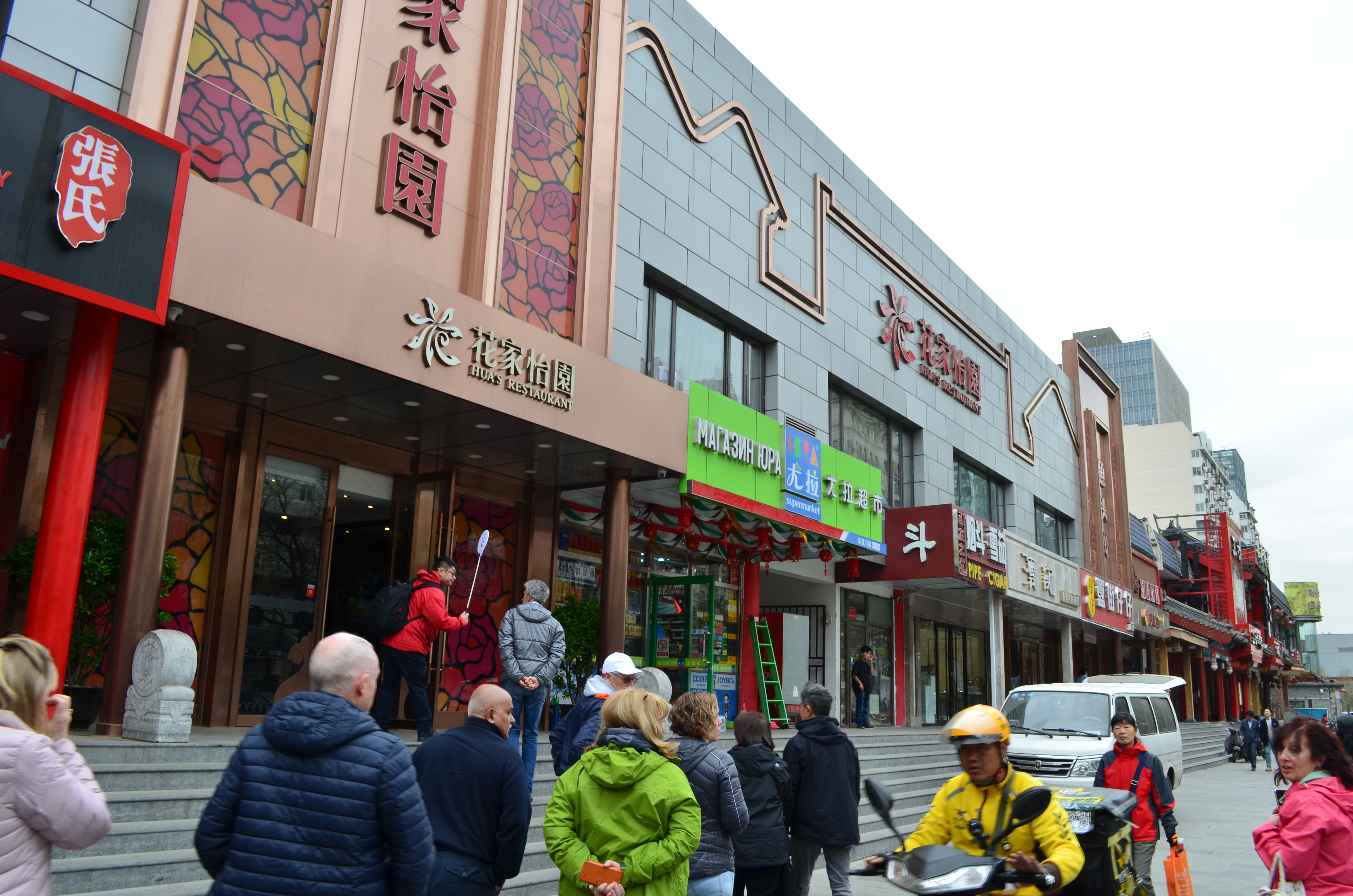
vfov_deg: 47.7
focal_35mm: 27
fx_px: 1013
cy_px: 448
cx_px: 676
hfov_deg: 67.5
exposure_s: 1/60
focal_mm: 18
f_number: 10
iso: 200
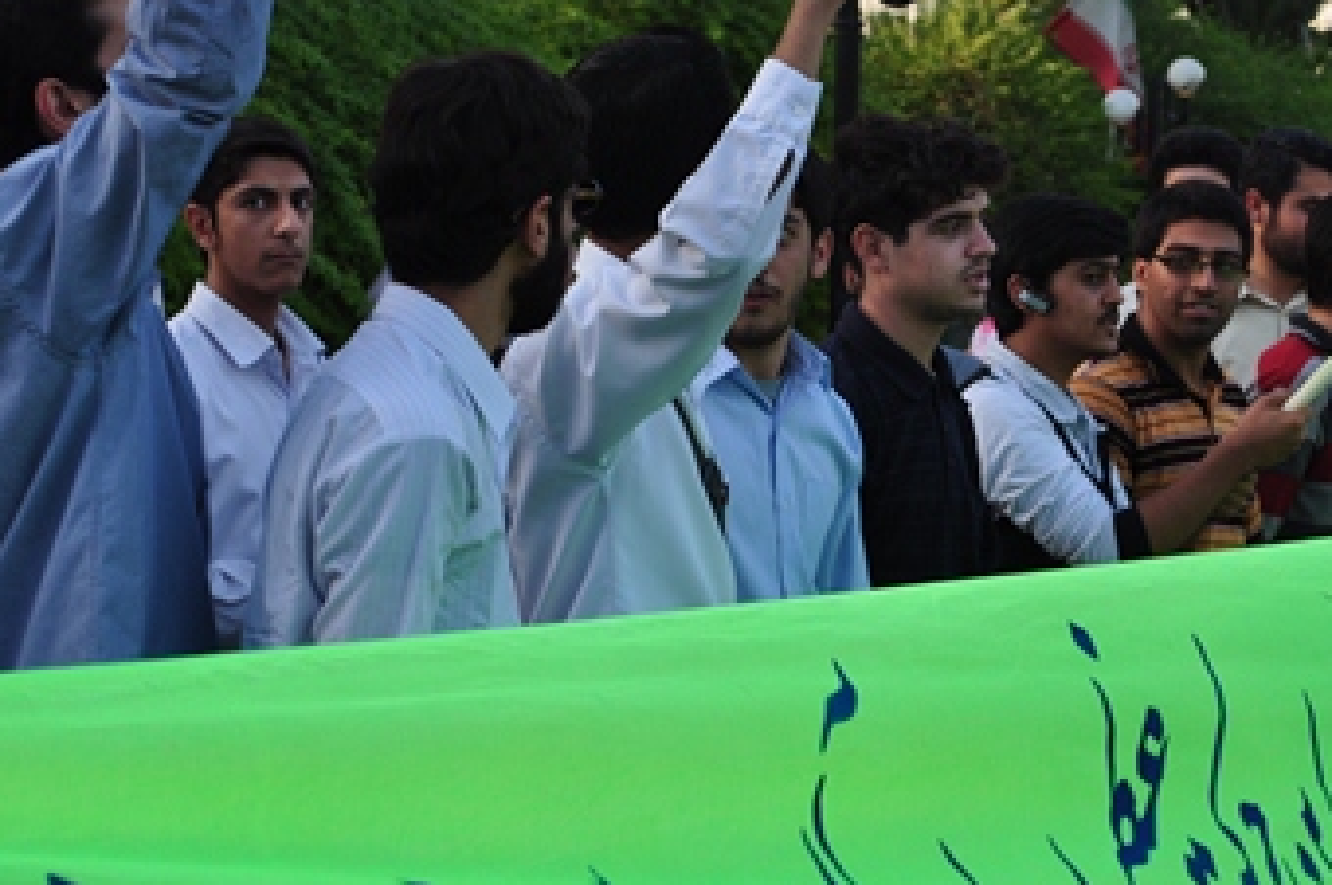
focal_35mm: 122
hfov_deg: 16.8
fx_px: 4500
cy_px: 350
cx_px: 731
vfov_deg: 11.2
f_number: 8
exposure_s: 1/80
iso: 200
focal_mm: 55
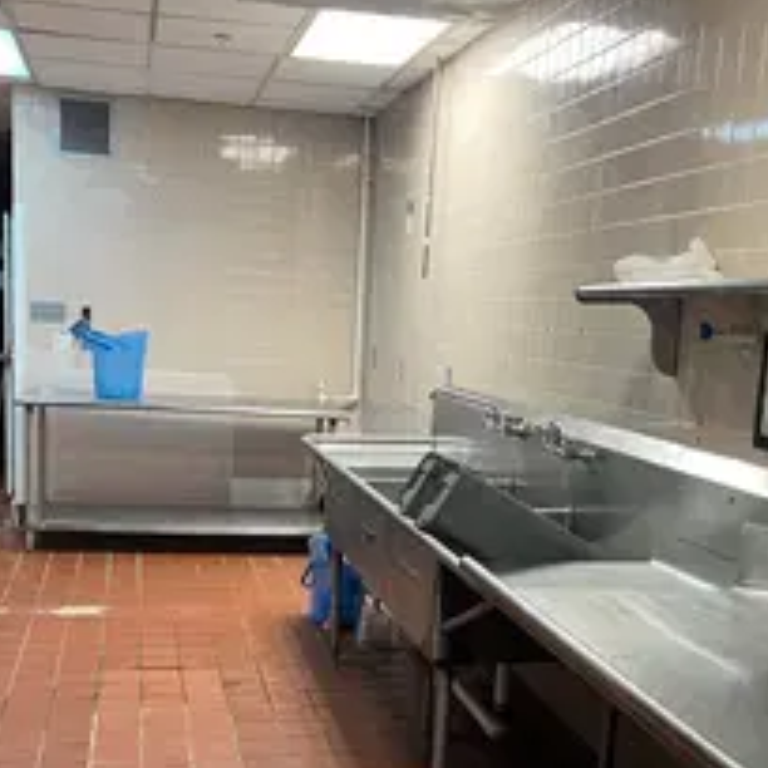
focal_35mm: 45
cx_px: 392
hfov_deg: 37.6
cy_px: 512
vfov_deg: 37.2
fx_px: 1130
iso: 100
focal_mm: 5.7
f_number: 1.5
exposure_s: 1/60
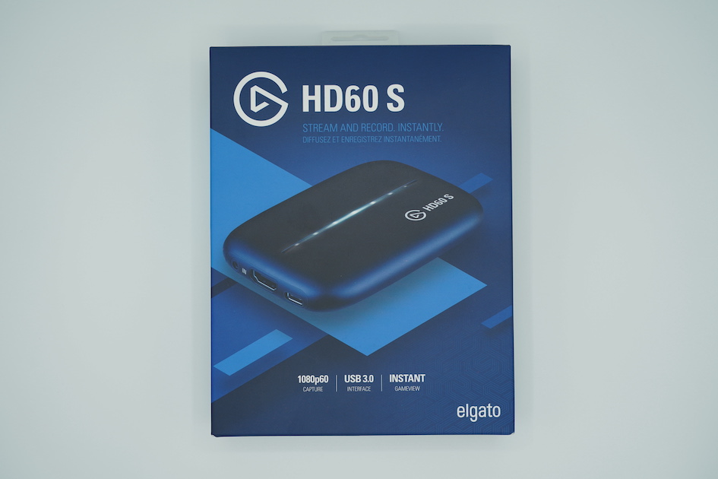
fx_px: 997
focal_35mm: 50
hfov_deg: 39.6
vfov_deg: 27.0
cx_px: 359
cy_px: 240
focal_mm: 50
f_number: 5.6
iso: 100
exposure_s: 1/320
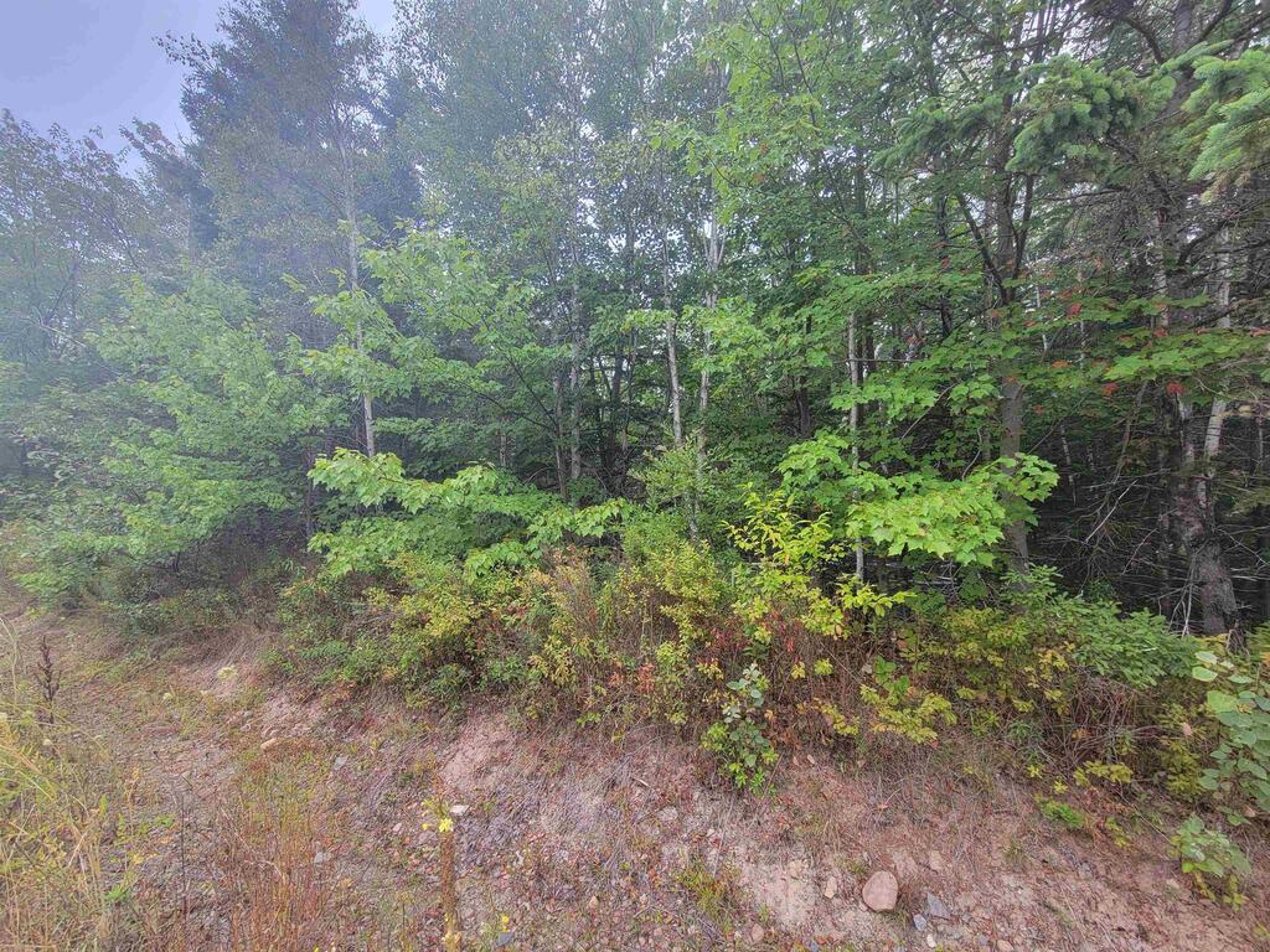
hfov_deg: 106.2
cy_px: 476
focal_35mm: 13
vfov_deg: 89.9
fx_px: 477
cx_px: 635
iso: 100
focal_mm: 2.2
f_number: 2.2
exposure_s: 1/120
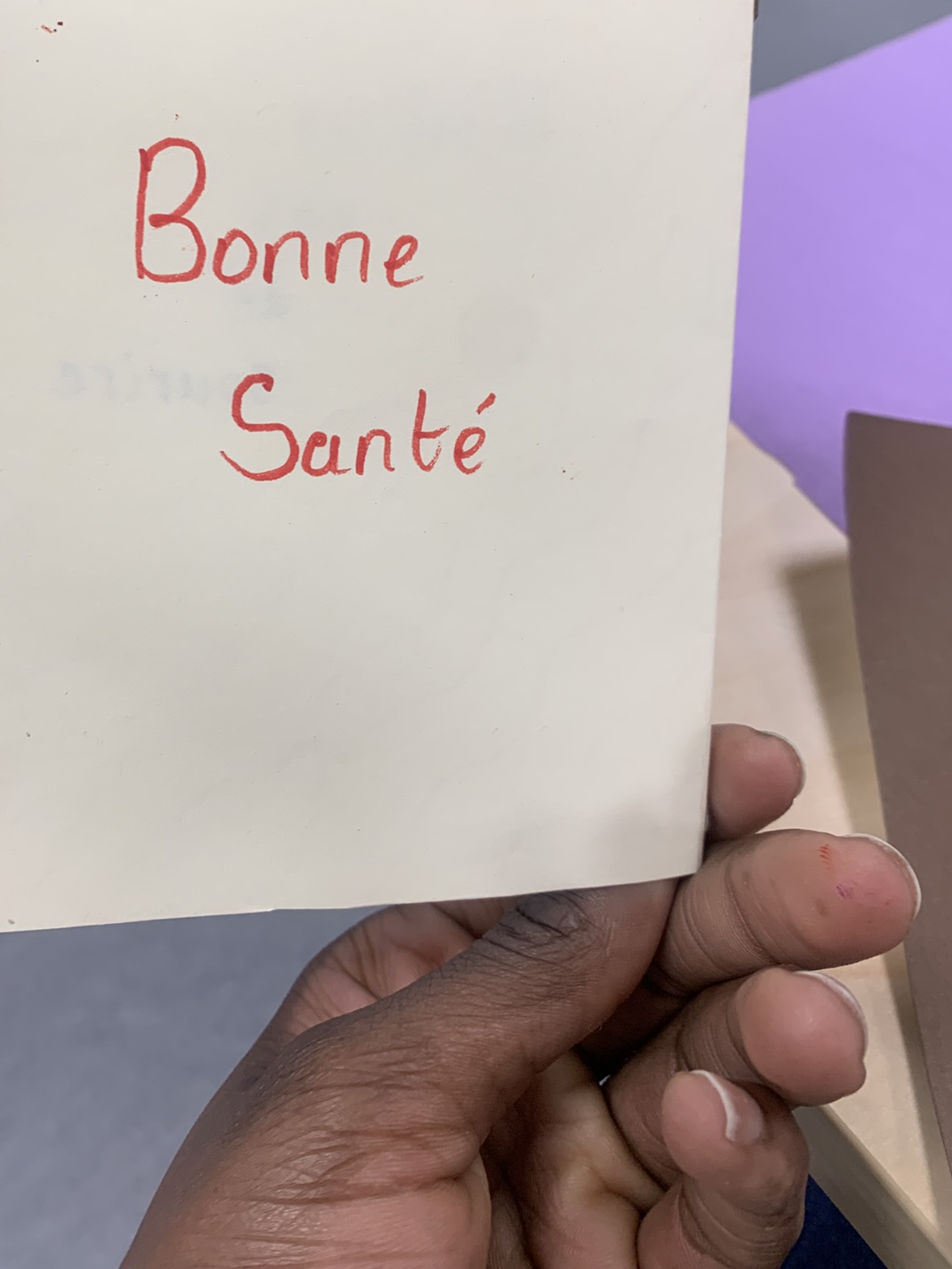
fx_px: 1246
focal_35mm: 34
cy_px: 442
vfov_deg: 53.1
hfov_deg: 41.7
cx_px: 420
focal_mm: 4.25
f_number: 1.8
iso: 50
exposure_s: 1/60
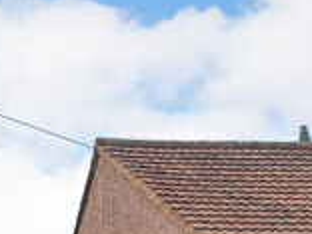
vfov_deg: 7.0
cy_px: 449
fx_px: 1866
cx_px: -322
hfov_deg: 9.0
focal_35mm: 207
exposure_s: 1/750
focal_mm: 8.72
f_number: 2
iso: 50
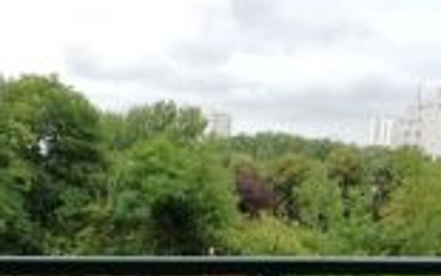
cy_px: 434
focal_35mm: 76
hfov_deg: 26.8
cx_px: 114
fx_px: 914
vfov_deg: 15.6
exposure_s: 1/368
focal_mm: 3.46
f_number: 2.2
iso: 50
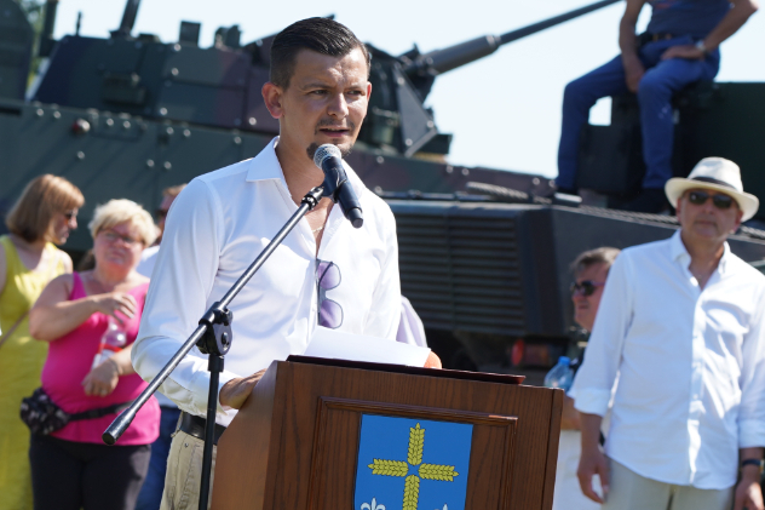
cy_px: 248
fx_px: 4589
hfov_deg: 9.5
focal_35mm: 216
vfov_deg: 6.4
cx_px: 218
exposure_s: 1/250
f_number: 5.6
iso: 100
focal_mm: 105
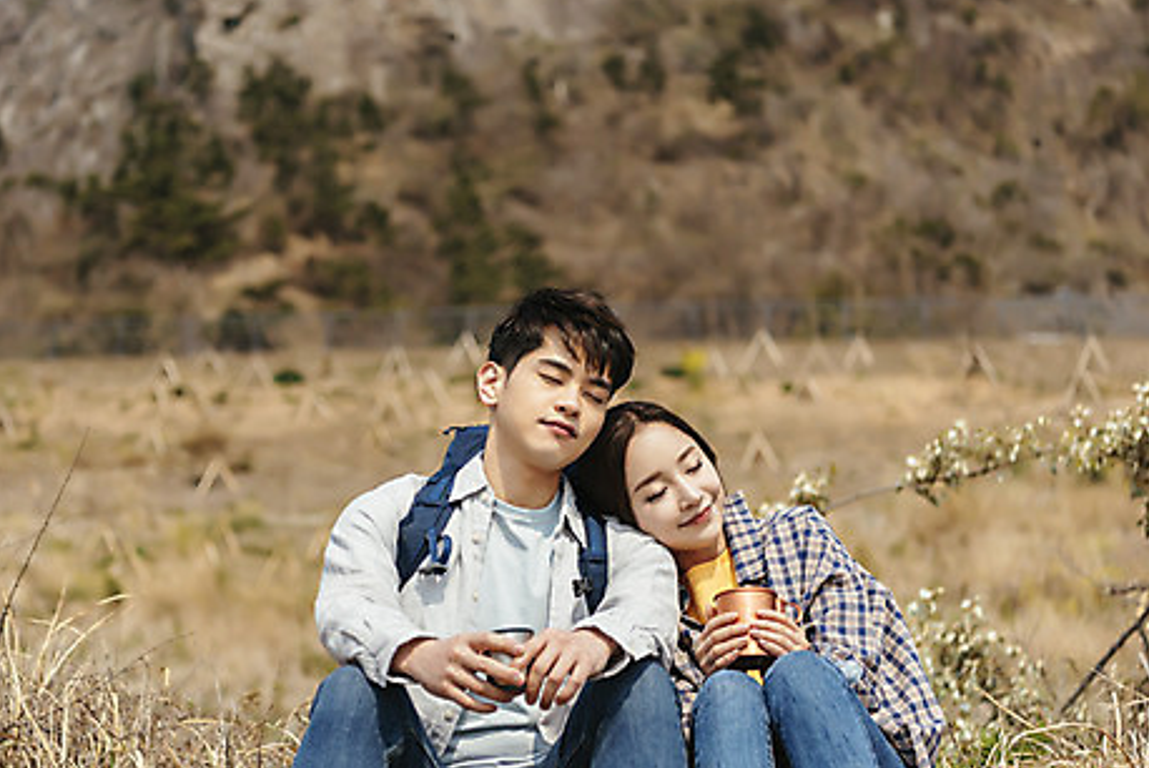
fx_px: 2587
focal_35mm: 81
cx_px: 403
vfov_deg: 16.9
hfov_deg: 24.9
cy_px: 407
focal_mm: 62
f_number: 2.8
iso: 100
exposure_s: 1/2500
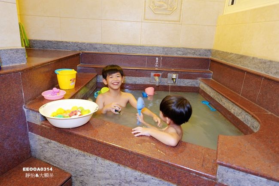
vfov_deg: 53.1
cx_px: 140
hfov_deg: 73.8
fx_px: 186
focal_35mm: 24
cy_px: 93
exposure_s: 1/13
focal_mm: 9
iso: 800
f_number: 2.8
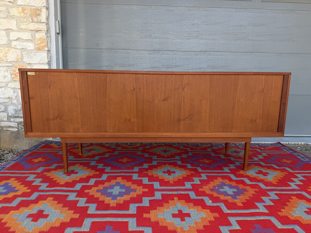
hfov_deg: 71.6
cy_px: 116
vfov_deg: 56.8
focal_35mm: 24
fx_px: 216
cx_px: 156
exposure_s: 1/342
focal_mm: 6.76
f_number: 1.78
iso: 80
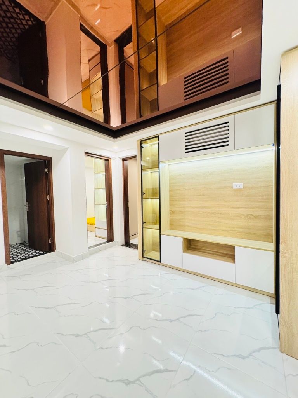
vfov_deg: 102.1
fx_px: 161
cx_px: 149
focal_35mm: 14
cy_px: 199
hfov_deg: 85.7
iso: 320
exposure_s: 1/50
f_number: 2.2
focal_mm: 2.22
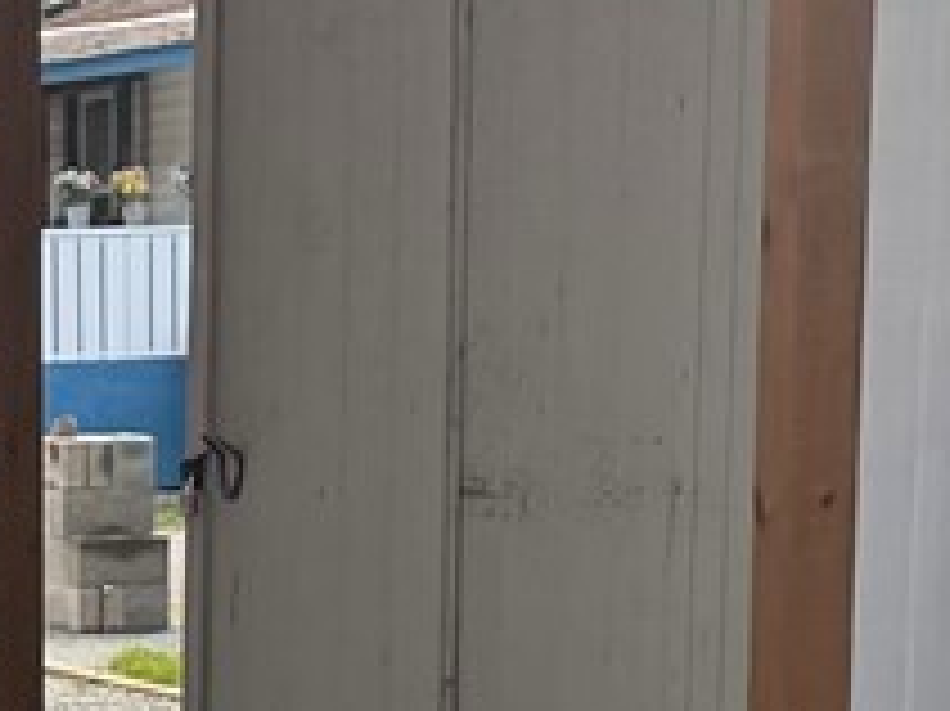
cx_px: -275
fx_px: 4992
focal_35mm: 182
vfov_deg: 7.8
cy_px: 1422
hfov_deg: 10.6
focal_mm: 6.76
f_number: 1.78
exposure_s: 1/858
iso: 100
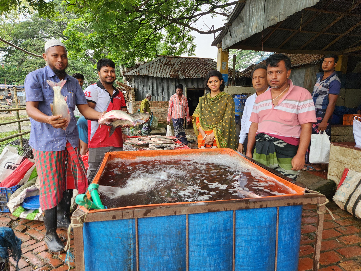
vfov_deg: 58.9
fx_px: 240
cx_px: 180
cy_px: 136
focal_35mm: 23
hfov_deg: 73.9
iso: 50
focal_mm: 5.4
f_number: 1.8
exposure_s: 1/180
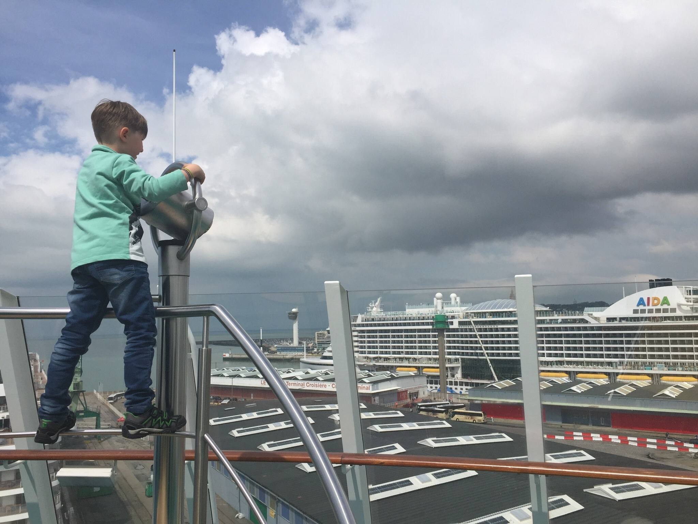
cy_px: 262
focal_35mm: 29
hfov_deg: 61.7
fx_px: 585
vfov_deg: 48.2
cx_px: 349
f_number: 2.2
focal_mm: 4.15
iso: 32
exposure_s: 1/4950
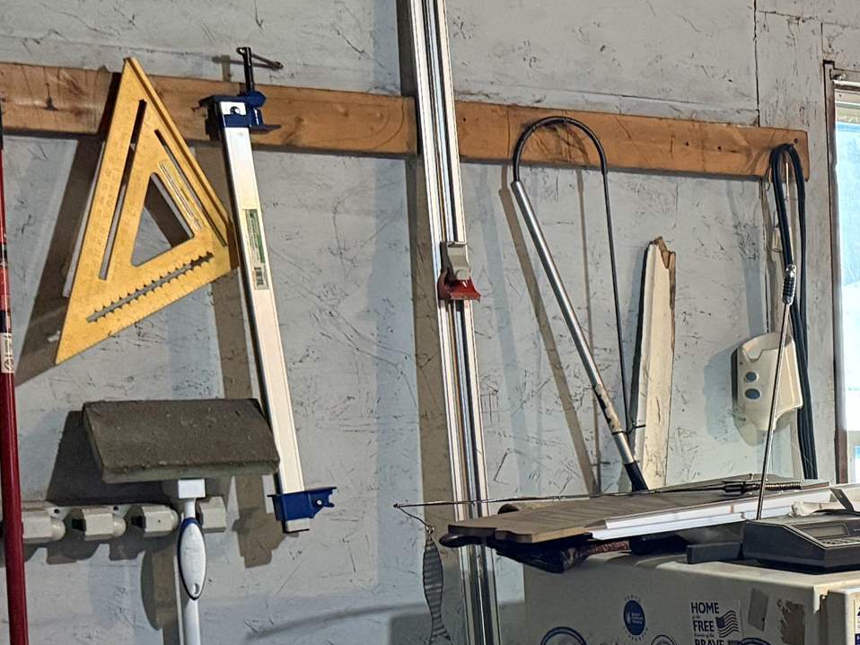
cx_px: 1307
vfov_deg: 18.8
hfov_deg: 21.2
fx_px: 1913
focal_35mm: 77
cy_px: 570
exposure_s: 1/60
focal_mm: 6.76
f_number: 1.78
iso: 500
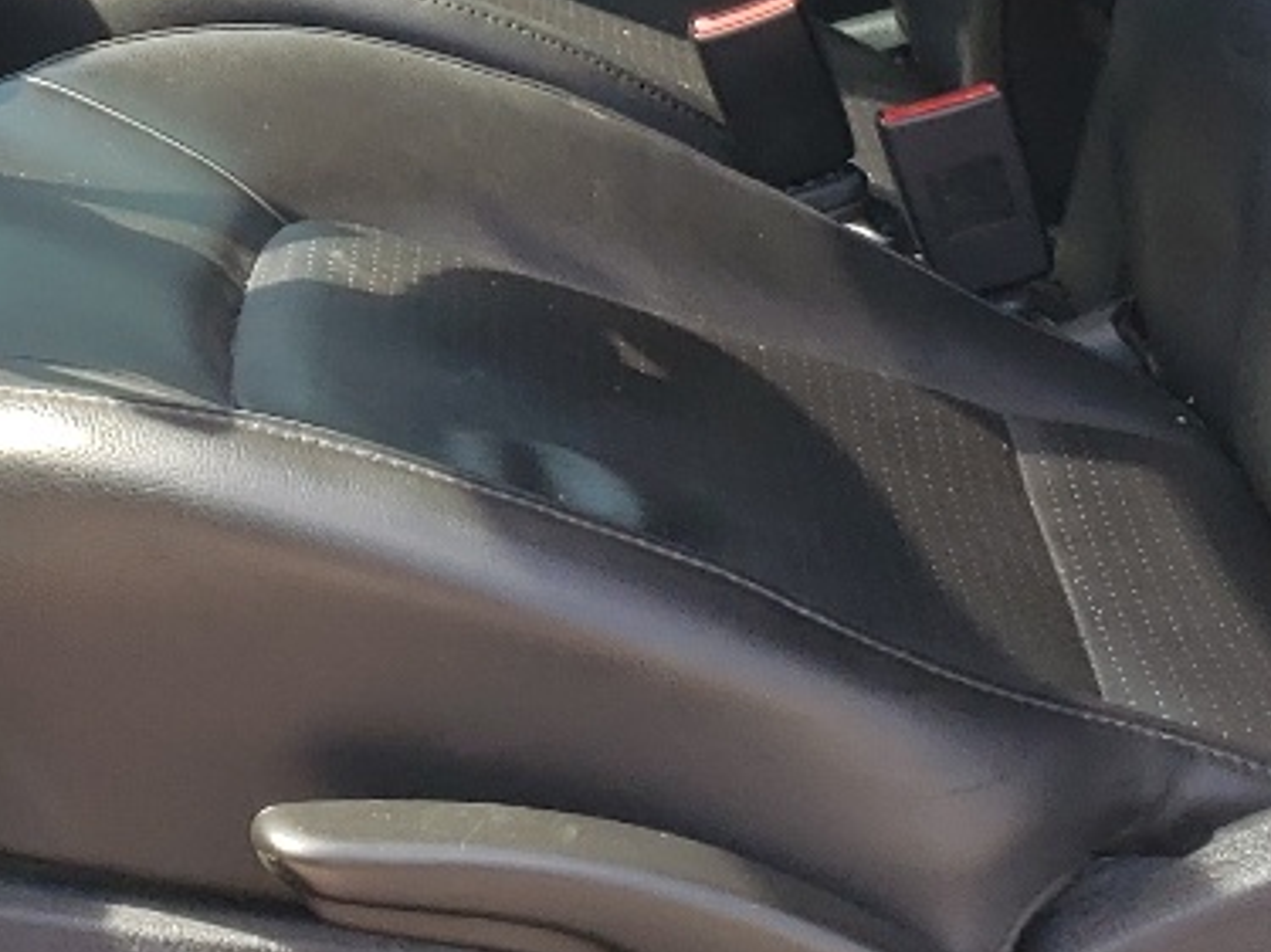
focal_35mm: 111
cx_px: 27
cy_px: -237
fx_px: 4074
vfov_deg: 12.9
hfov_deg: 17.4
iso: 50
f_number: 1.5
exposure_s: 1/435
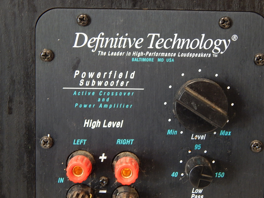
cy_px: 99
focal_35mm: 75
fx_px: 572
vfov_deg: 19.6
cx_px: 132
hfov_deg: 26.0
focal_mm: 13.5
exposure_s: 1/13
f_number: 4.2
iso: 400
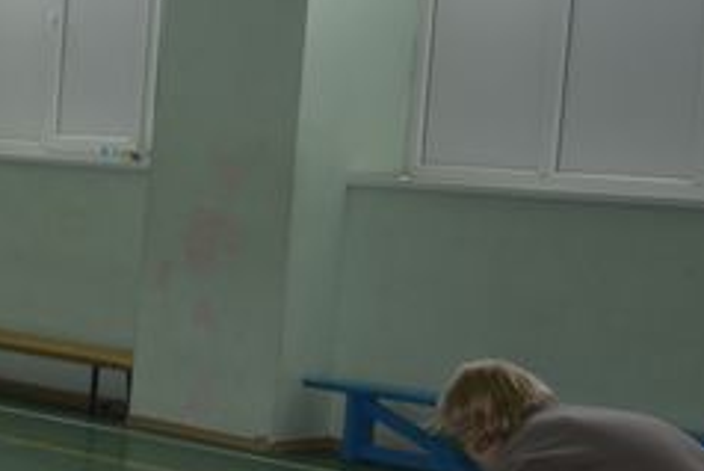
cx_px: -577
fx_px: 2270
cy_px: 324
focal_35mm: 116
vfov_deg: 11.8
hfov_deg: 15.2
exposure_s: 1/200
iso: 160
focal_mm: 18
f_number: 3.5
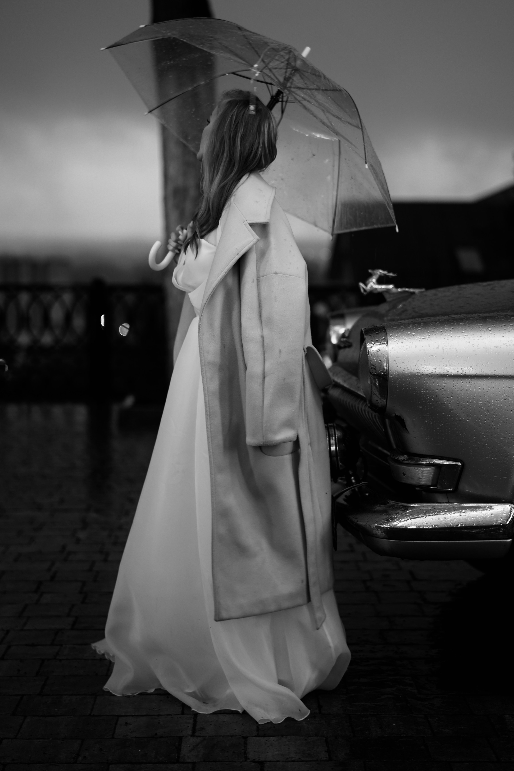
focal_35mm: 59
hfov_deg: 23.0
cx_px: 260
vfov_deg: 33.9
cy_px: 319
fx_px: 1264
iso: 800
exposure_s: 1/50
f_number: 1.4
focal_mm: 50
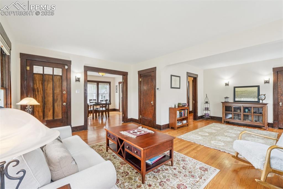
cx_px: 142
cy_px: 94
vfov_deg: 77.3
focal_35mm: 15
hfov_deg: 100.4
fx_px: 118
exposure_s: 1/10
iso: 800
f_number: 8
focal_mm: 10
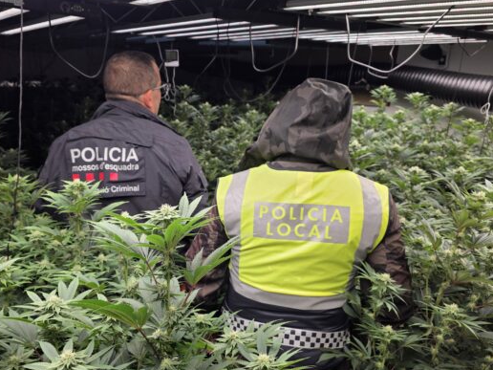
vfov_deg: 45.4
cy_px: 194
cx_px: 204
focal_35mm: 31
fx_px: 442
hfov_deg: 58.0
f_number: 1.7
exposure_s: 1/2378
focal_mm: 6.3
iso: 80
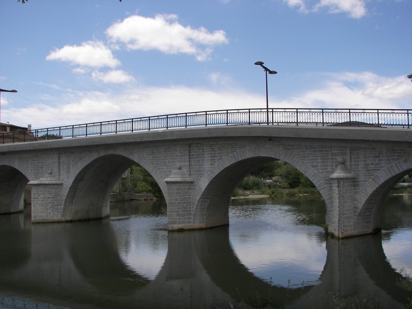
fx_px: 428
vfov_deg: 39.7
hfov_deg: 51.4
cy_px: 154
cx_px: 206
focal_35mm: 36
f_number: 4
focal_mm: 6
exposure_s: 1/640
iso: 50
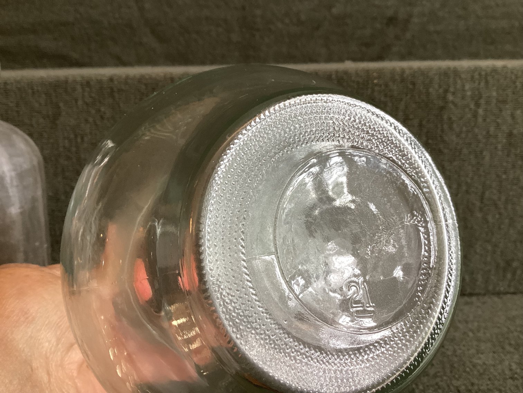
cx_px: 262
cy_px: 196
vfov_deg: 45.4
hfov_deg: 58.3
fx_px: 468
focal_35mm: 31
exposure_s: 1/50
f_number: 2.4
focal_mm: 3.3
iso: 80
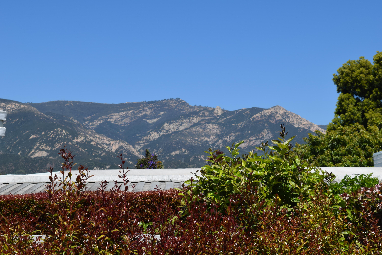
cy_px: 128
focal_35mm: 82
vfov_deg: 16.6
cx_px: 191
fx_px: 875
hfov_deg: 24.6
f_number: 11
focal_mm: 55
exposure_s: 1/500
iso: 200
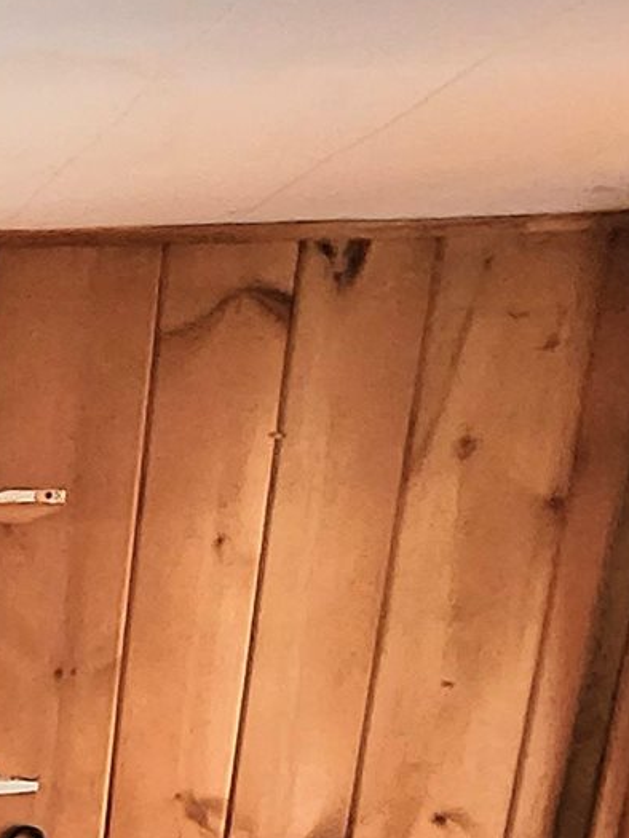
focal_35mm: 57
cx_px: -556
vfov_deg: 26.6
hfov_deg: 18.7
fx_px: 1380
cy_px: 1183
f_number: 2.2
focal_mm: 2.2
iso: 800
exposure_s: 1/24
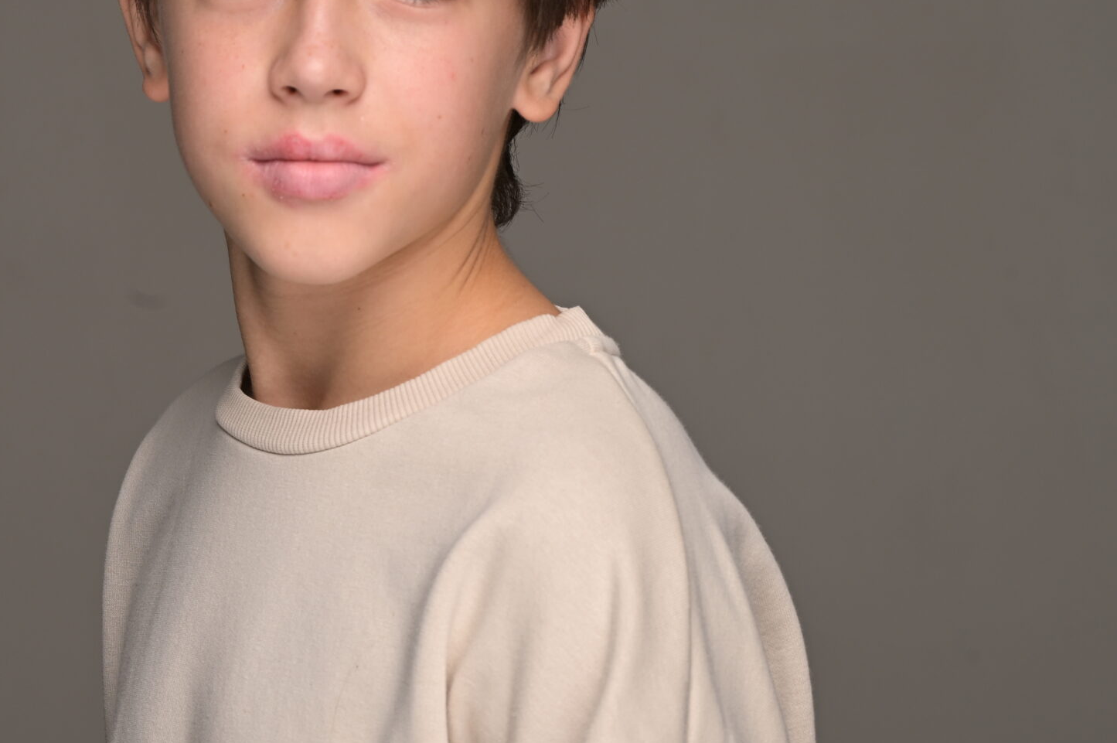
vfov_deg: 7.4
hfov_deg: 11.1
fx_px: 5766
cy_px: 229
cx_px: 377
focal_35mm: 186
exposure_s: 1/160
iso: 100
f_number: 10
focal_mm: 105
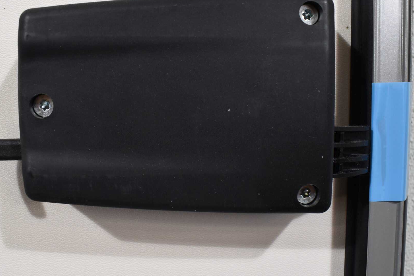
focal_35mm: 43
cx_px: 208
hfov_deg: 45.4
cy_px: 138
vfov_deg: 31.2
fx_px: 495
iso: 400
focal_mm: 18
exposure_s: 1/60
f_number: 7.1
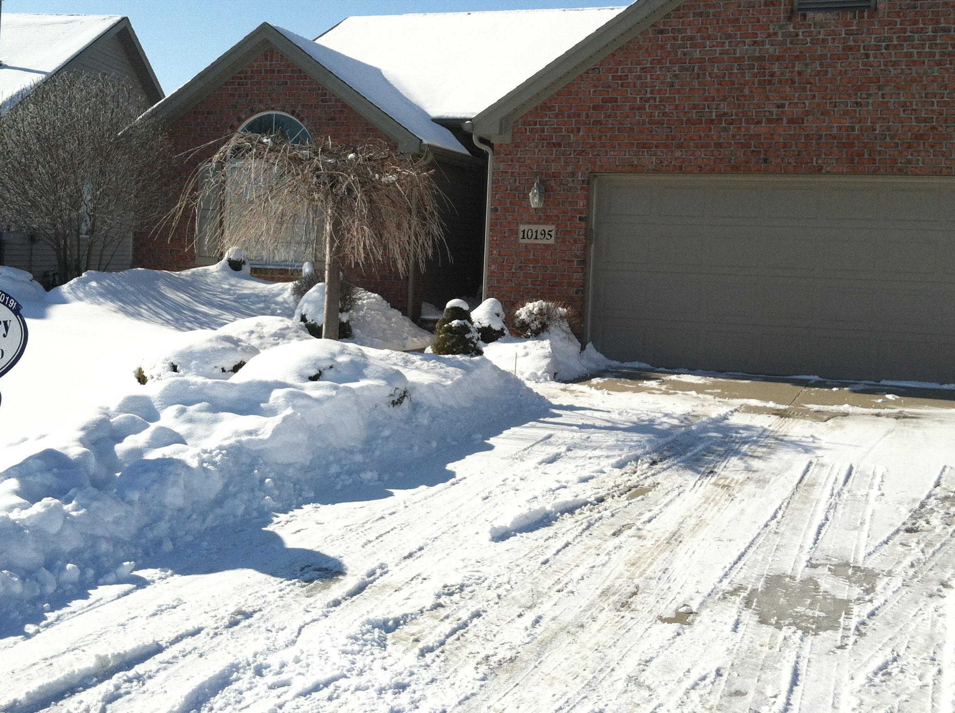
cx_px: 444
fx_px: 1212
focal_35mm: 44
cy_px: 281
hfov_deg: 43.0
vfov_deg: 32.7
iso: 80
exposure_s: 1/2308
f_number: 2.8
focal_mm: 3.85
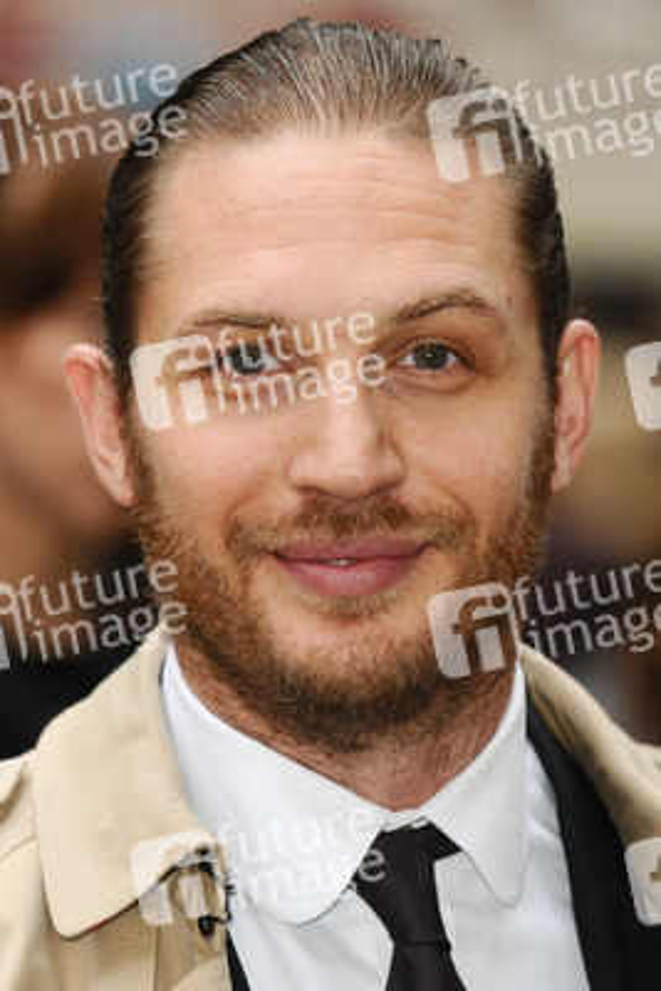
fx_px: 6397
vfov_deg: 8.9
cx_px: 330
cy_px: 496
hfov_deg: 5.9
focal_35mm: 232
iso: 320
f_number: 4
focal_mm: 155
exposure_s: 1/200
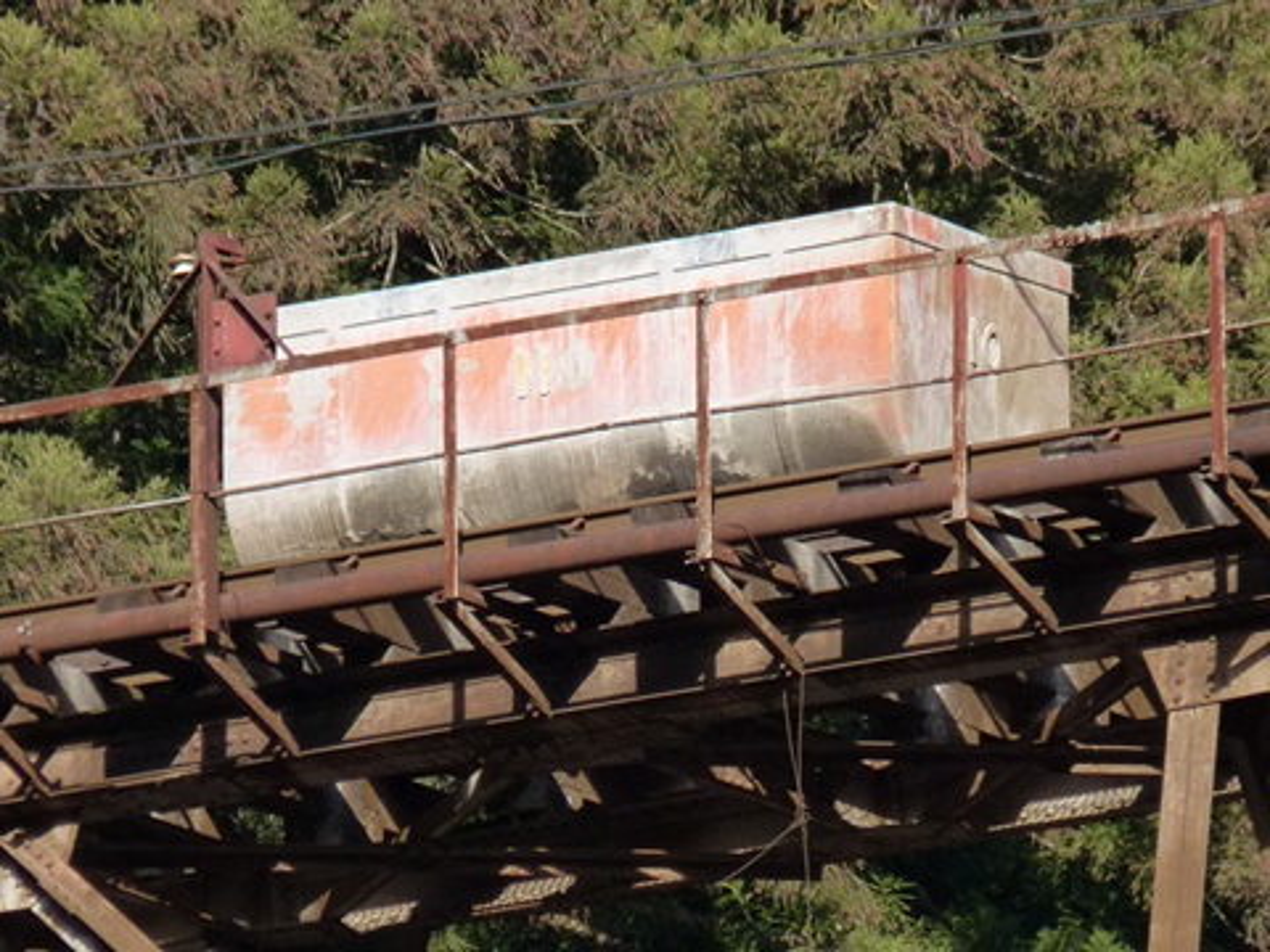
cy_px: 476
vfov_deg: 1.5
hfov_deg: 2.0
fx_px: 37165
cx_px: 635
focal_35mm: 1013
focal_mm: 108
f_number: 5.2
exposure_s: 1/320
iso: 160
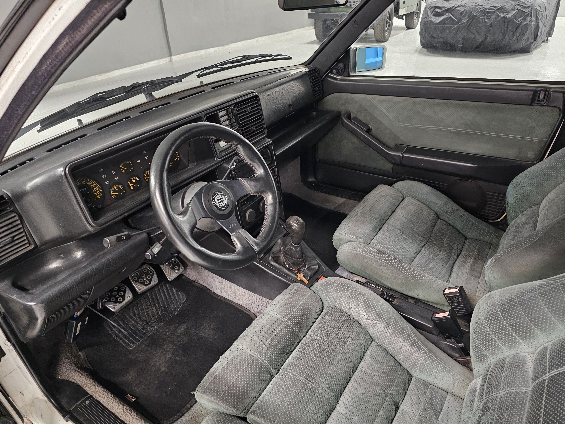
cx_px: 282
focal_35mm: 23
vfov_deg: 58.9
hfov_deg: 73.9
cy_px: 212
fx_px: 375
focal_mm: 6.3
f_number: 1.7
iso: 1000
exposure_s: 1/25
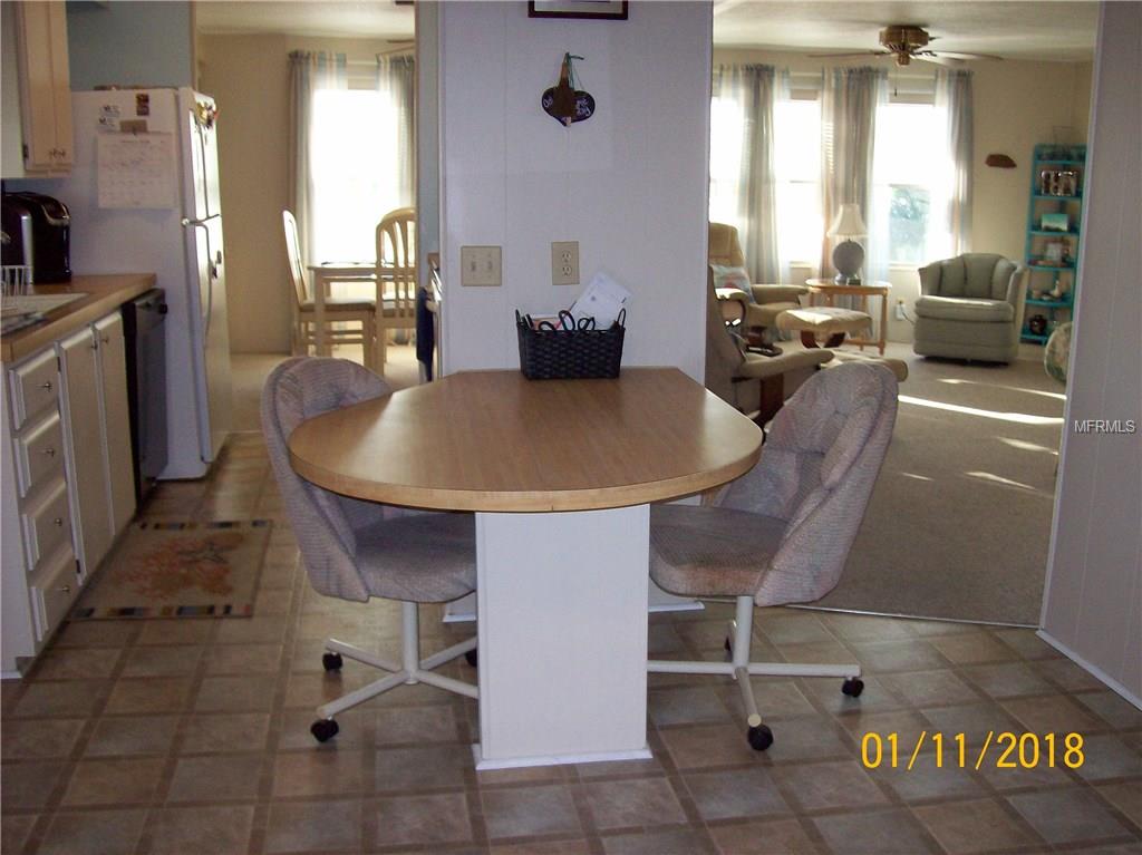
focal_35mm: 36
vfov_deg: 39.6
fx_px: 1187
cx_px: 571
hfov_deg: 51.4
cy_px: 428
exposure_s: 1/64
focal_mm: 6
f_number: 2.7
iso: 140
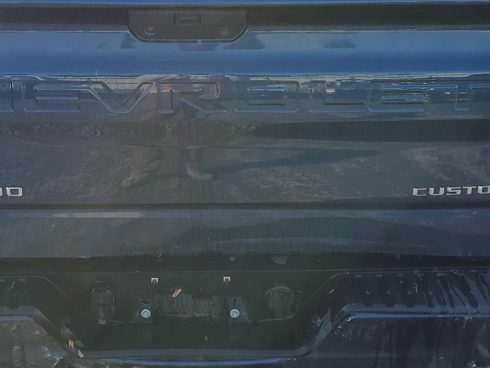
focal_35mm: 52
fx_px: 736
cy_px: 112
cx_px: 211
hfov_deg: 36.8
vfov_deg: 27.8
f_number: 1.5
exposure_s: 1/1250
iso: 50
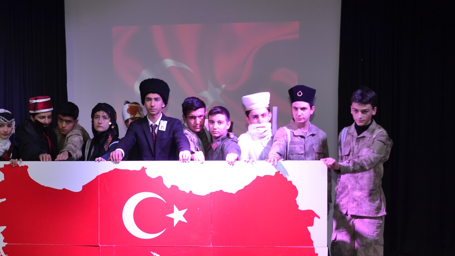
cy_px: 172
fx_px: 639
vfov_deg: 22.5
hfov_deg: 38.9
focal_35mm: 53
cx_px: 171
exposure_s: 1/60
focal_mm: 24
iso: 500
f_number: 4
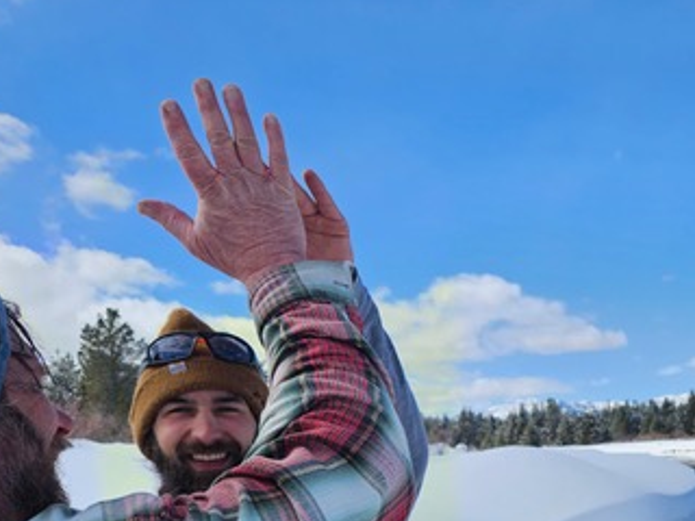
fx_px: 924
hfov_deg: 37.7
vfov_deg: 29.8
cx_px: 662
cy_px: 495
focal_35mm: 46
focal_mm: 5.4
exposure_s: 1/1737
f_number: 1.8
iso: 25
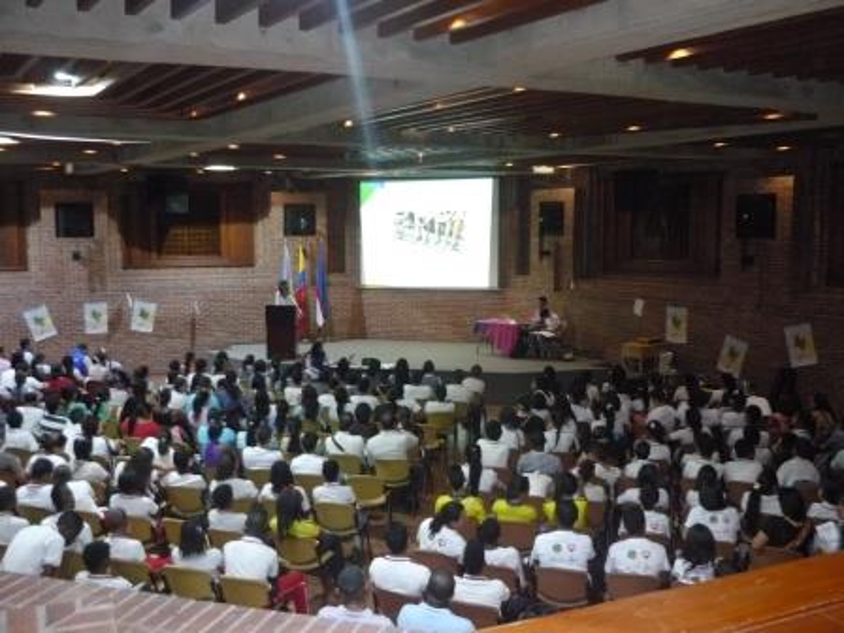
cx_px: 422
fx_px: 805
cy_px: 316
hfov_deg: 55.4
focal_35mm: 33
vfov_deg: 42.9
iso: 500
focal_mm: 5.5
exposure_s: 1/8
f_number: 2.8
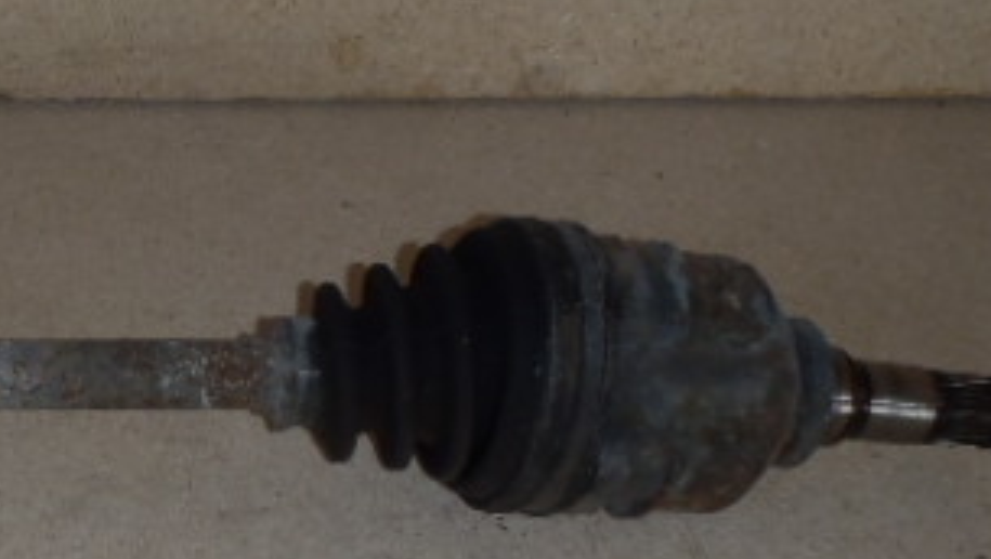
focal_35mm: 64
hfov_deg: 30.8
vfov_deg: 18.8
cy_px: 351
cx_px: 39
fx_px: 1683
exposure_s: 1/30
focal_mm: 5
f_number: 3.9
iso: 100
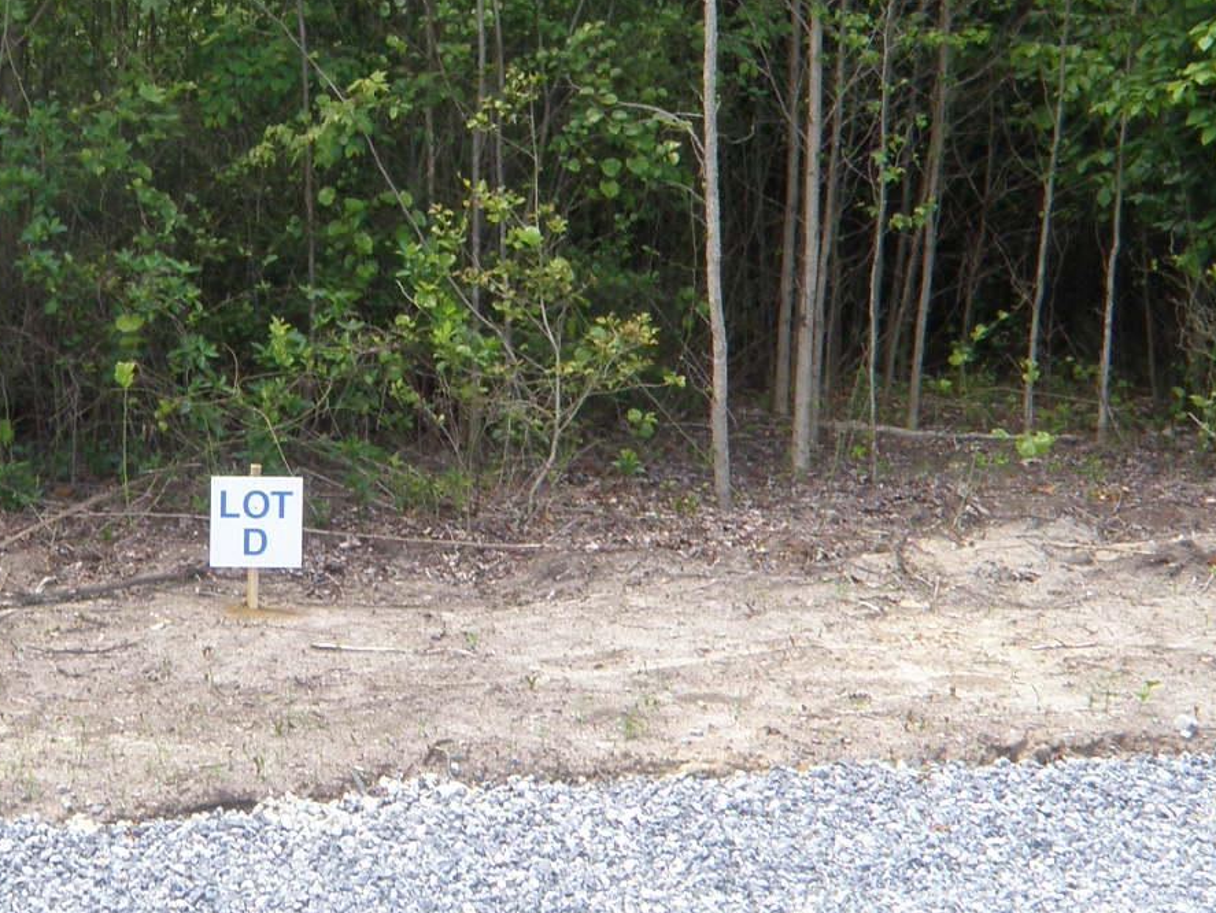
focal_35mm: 60
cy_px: 321
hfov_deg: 31.7
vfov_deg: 24.3
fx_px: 2109
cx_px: 330
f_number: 5.6
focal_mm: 4.6
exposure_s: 1/80
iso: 64
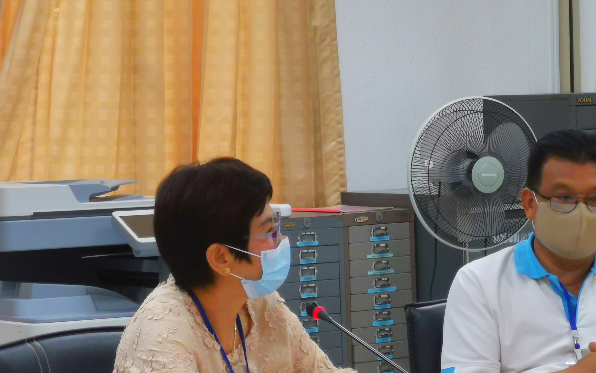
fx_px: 2843
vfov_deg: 7.5
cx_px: 431
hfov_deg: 11.9
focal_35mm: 175
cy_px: 257
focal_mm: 7.48
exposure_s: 1/50
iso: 125
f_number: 2.4
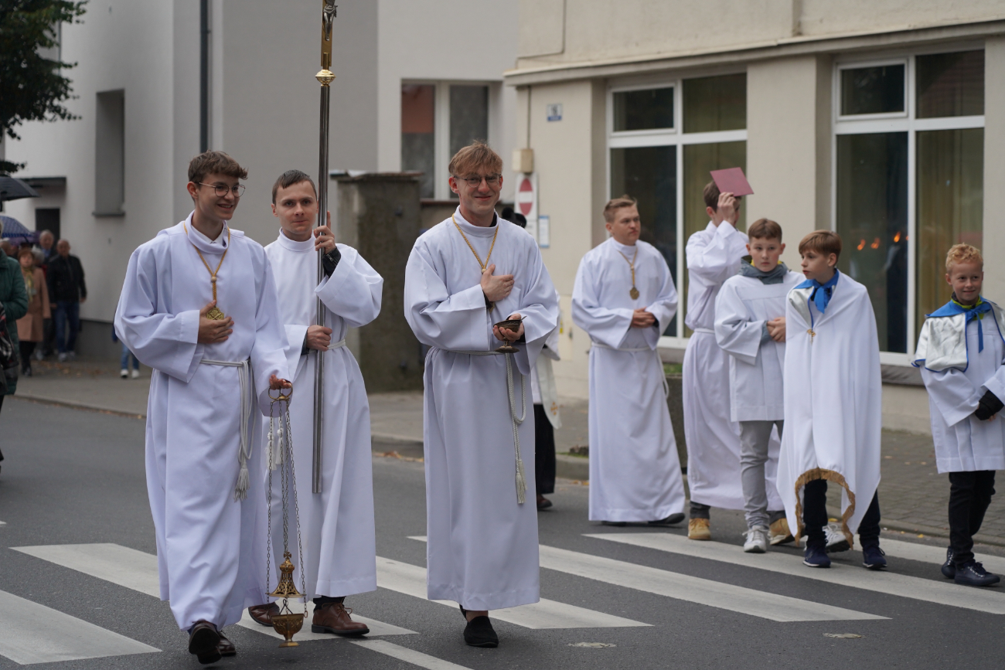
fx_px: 2931
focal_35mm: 105
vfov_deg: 13.0
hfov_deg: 19.5
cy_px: 335
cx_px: 502
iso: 640
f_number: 4
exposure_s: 1/160
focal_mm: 105
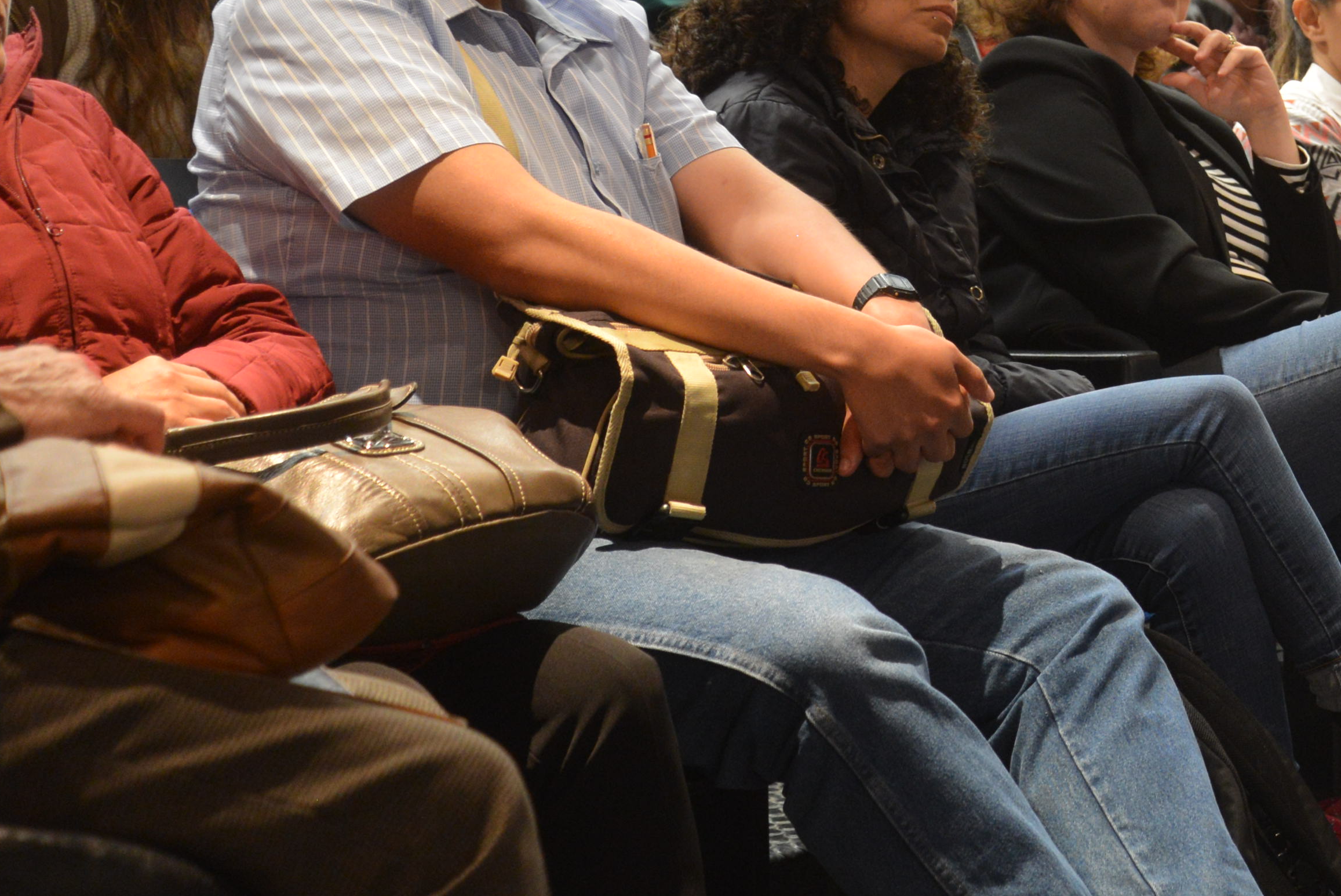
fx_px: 3876
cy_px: 54
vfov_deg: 13.0
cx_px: 1577
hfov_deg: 18.7
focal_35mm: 104
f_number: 4.2
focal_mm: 40
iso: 1600
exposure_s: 1/20
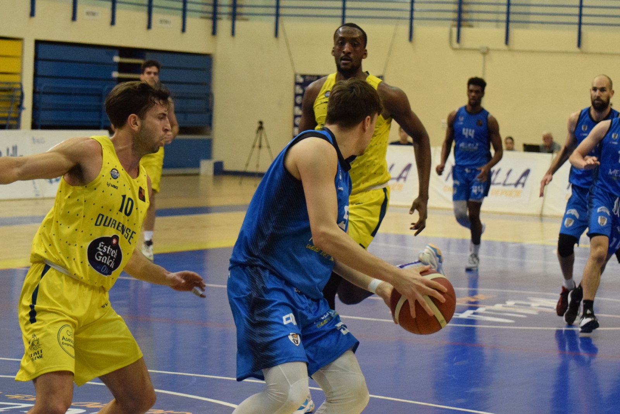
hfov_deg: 16.7
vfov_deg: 11.1
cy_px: 207
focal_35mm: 123
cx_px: 310
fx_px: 2118
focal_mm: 82
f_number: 4.5
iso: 6400
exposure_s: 1/800
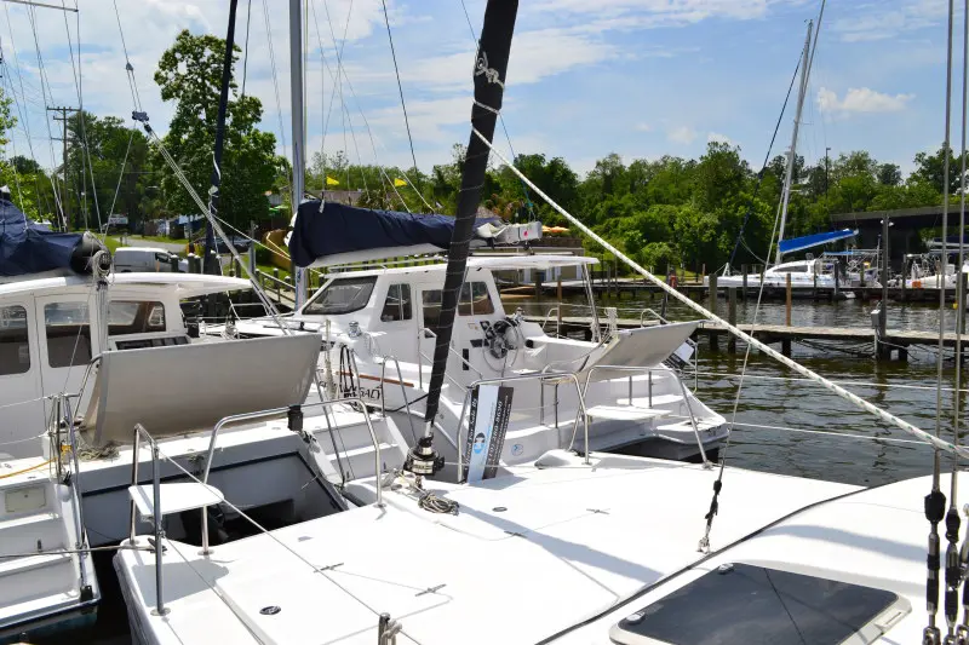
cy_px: 322
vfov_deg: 40.0
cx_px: 484
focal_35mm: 33
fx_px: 888
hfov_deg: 57.2
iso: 220
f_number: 11
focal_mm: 22
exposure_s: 1/500
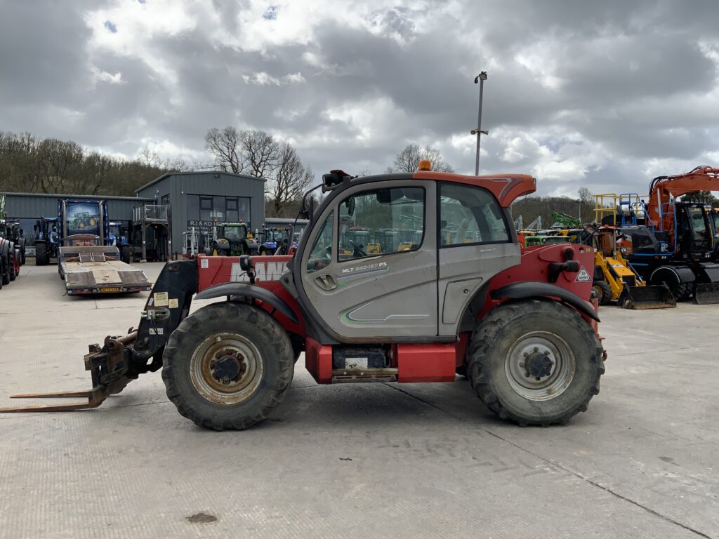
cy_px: 270
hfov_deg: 61.7
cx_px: 360
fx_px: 602
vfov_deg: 48.2
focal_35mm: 29
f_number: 1.8
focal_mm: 3
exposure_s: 1/2141
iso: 16
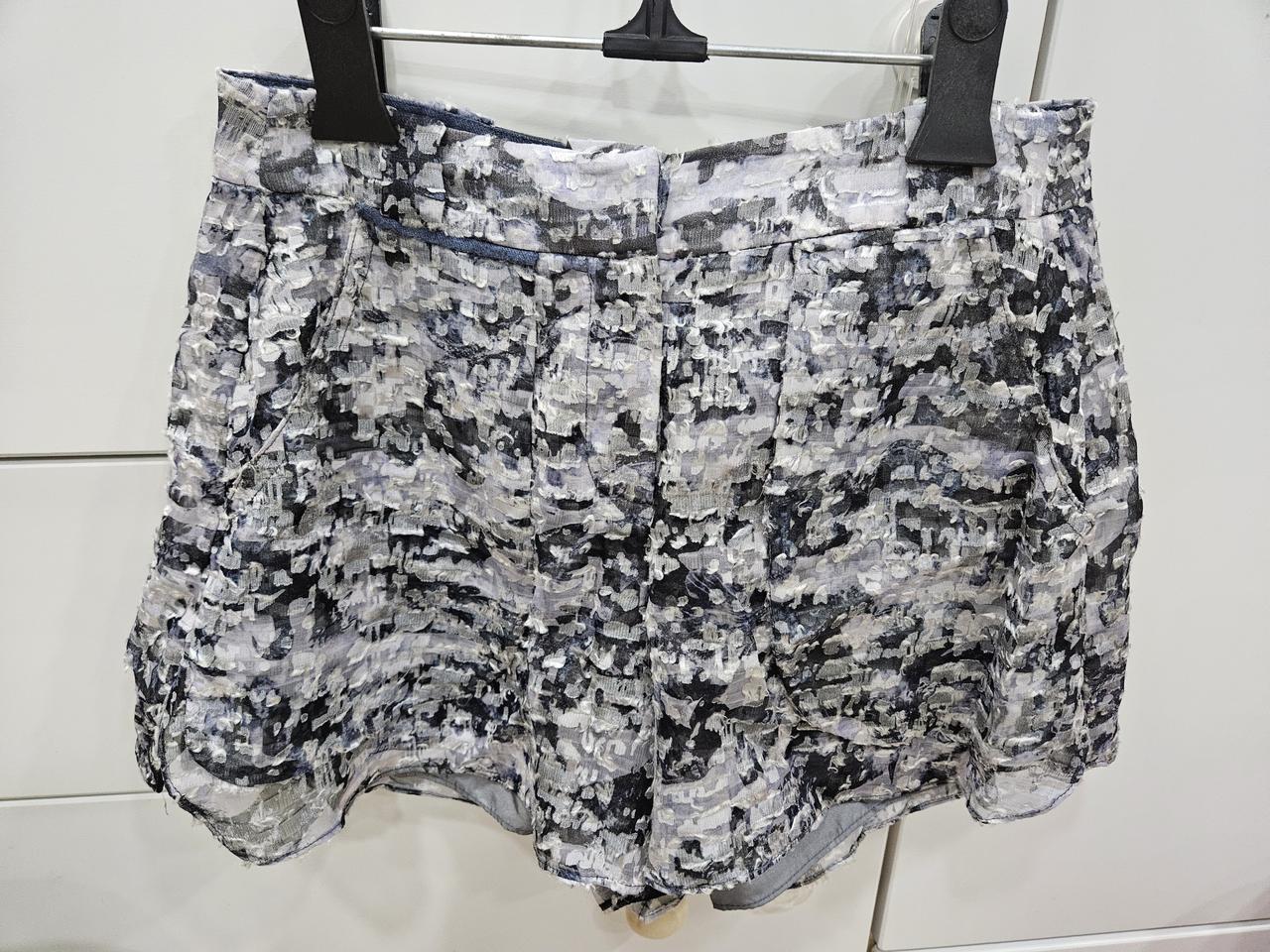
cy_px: 476
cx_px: 635
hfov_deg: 73.9
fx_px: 844
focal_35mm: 23
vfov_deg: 58.9
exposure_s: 1/120
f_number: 1.8
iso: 800
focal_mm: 5.4
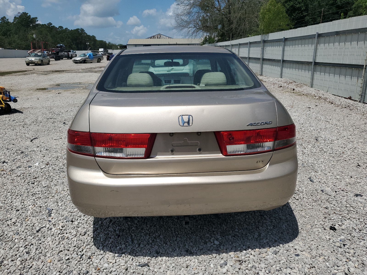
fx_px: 276
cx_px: 184
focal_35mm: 26
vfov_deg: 53.1
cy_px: 138
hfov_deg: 67.3
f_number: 1.5
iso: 50
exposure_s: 1/10000
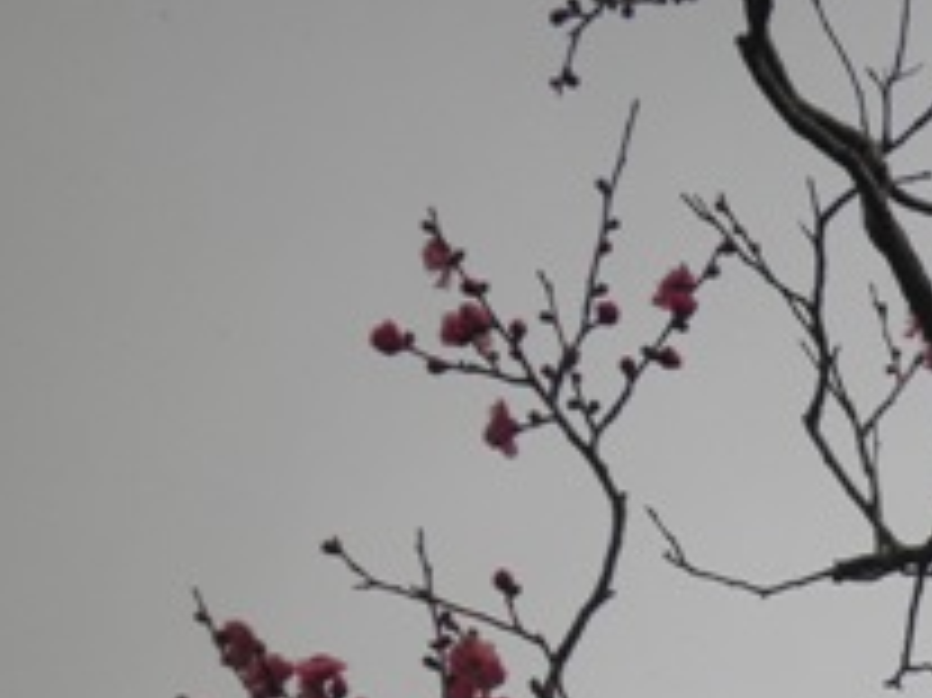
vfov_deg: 12.2
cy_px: 563
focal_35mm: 121
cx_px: 1042
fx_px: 3256
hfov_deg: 15.8
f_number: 9.6
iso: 64
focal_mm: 8.3
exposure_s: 1/250
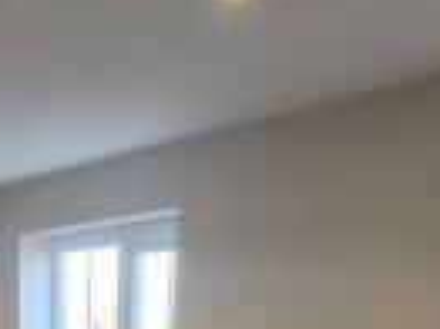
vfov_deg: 17.6
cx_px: 62
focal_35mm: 58
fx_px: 737
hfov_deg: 32.0
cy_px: 663
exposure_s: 1/50
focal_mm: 2.2
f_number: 2.2
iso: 125
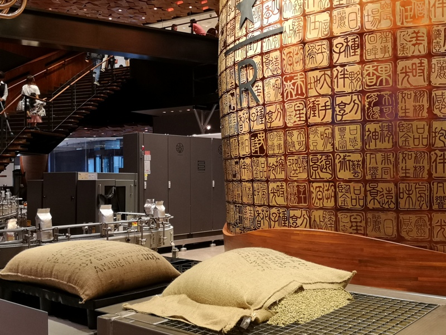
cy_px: 168
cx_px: 223
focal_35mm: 39
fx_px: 502
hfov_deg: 47.9
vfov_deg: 36.8
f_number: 1.8
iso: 160
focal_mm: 3.95
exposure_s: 1/33.3
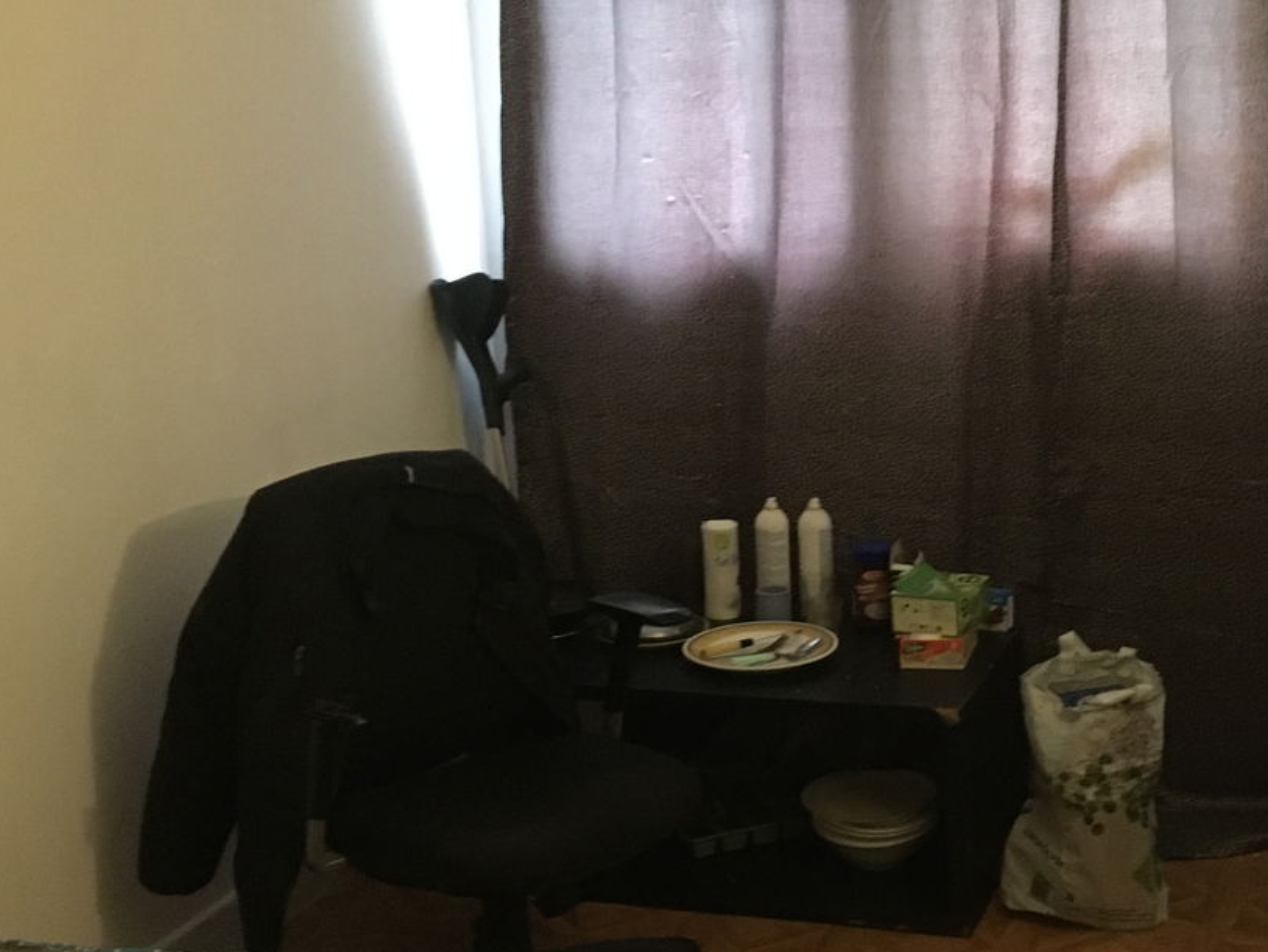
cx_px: 874
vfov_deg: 25.7
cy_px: 461
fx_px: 2089
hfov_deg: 33.4
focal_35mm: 57
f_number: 2.2
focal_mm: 4.15
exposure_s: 1/17
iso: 500
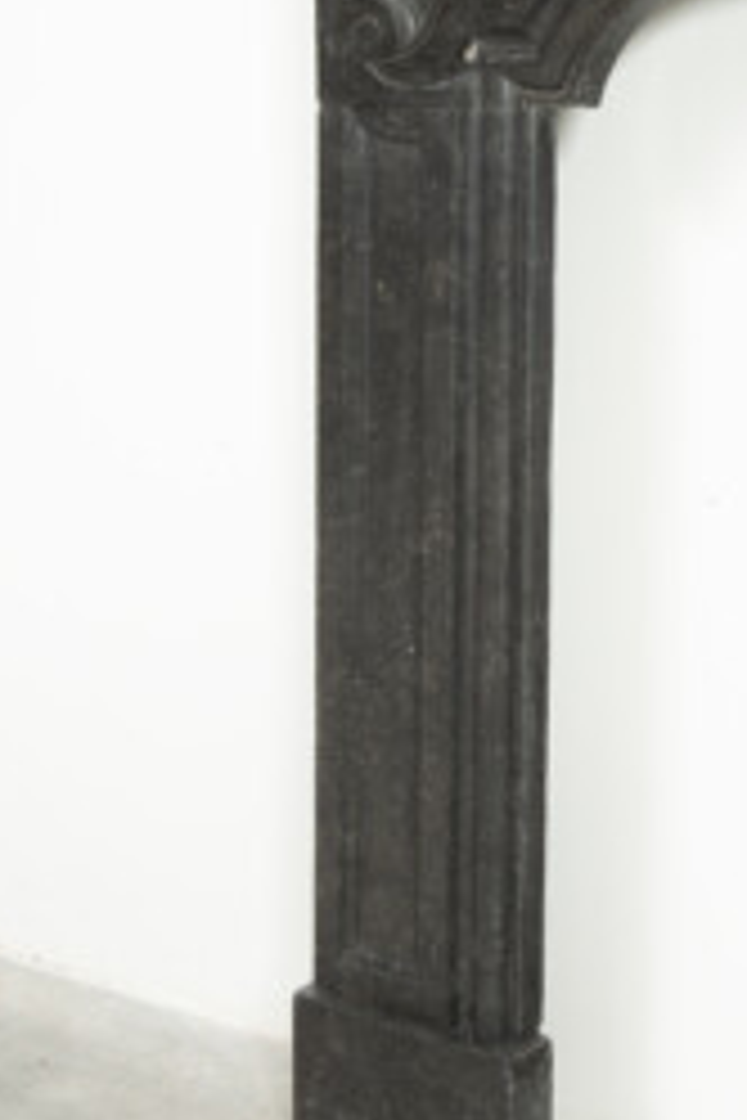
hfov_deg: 20.8
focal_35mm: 65
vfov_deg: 30.6
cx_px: 549
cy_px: 337
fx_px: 2023
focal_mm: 36
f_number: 10
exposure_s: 1/200
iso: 250
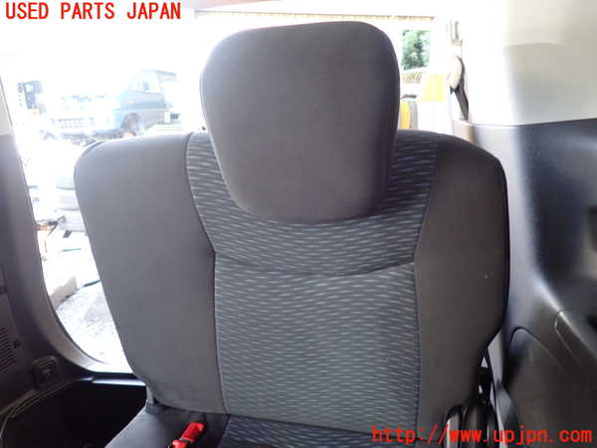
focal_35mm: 25
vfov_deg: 54.9
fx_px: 431
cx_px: 298
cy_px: 224
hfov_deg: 69.4
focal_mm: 4.5
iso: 200
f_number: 2
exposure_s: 1/40
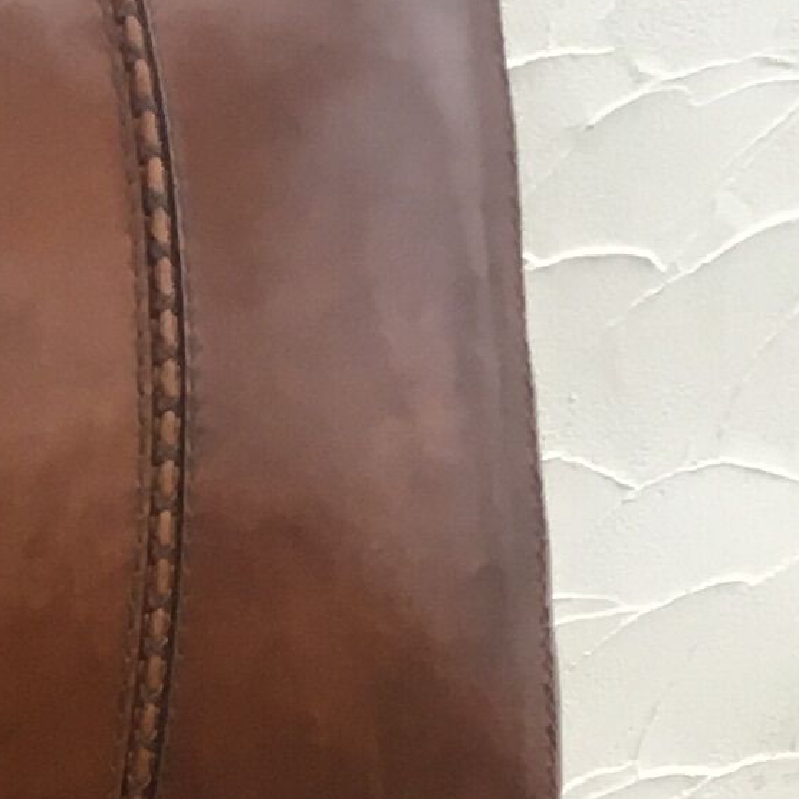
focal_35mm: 186
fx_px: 4857
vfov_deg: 8.5
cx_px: -648
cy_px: 1944
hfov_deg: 9.0
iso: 32
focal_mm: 4.15
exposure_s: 1/33
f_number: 2.2
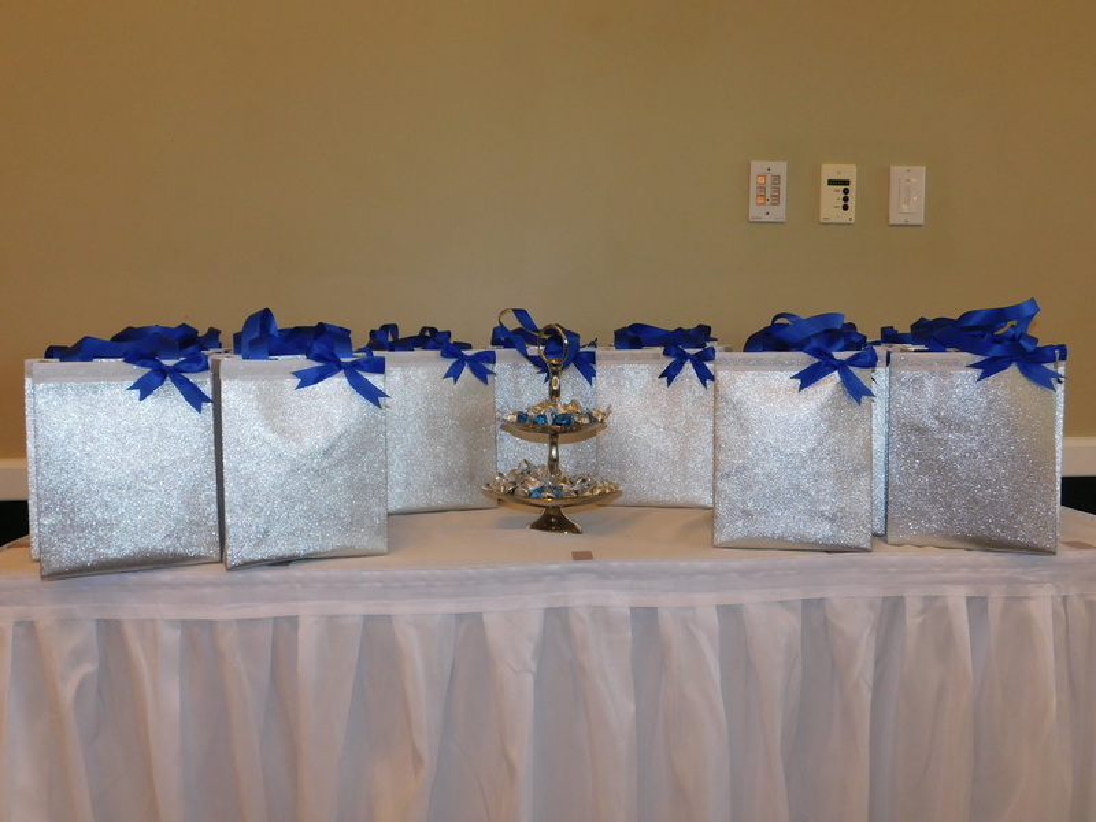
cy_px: 411
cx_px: 548
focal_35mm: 30
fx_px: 950
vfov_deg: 46.8
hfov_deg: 60.0
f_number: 3.2
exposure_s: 1/30
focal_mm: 5.3
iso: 200
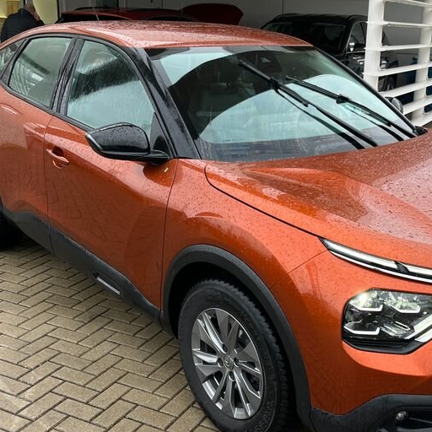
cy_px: 236
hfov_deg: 36.7
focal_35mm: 46
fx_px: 649
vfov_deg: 36.8
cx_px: 260
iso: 64
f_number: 1.6
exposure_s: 1/122
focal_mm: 5.1
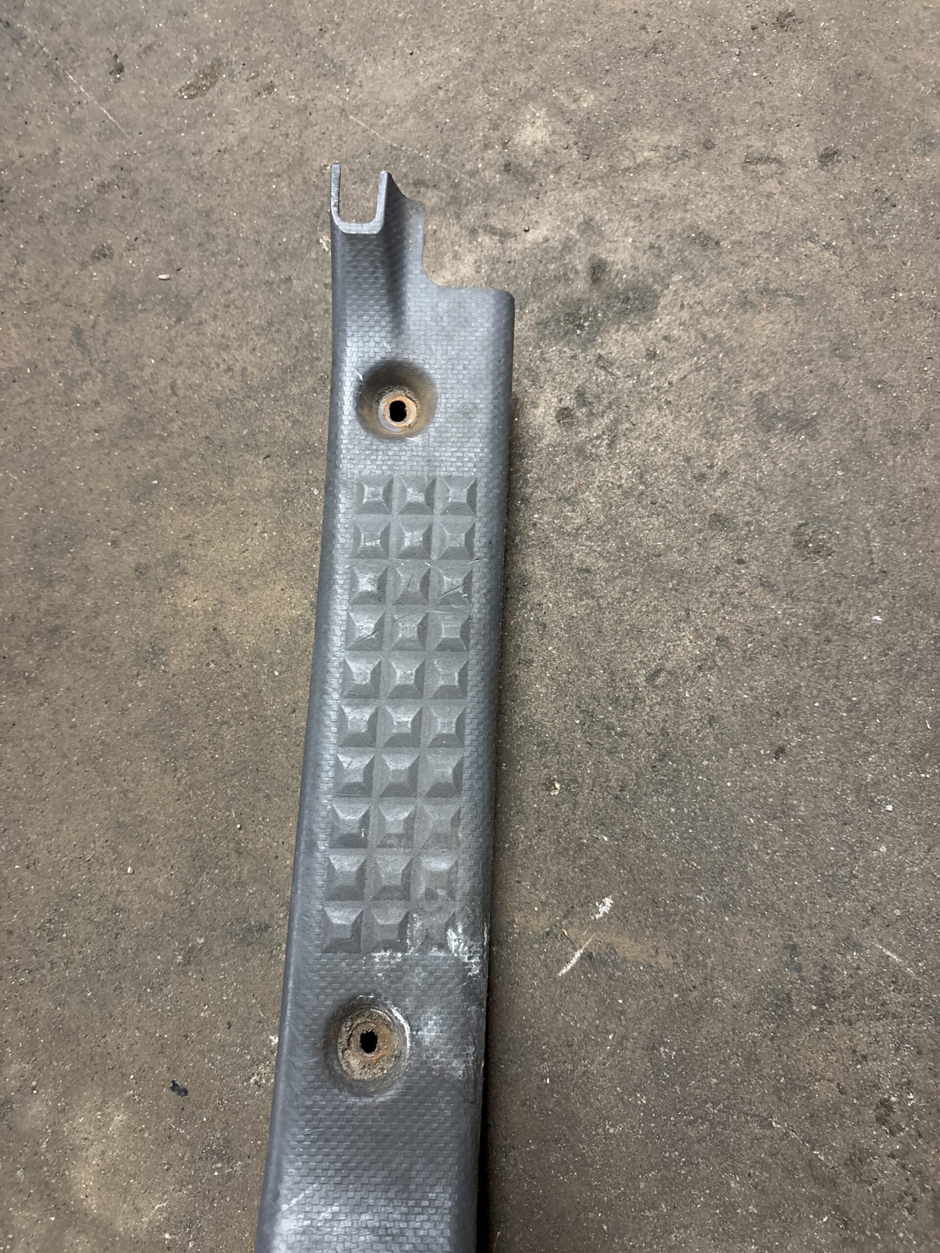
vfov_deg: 67.3
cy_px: 626
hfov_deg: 53.1
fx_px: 941
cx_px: 470
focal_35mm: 26
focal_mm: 5.96
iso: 500
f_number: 1.6
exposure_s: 1/40
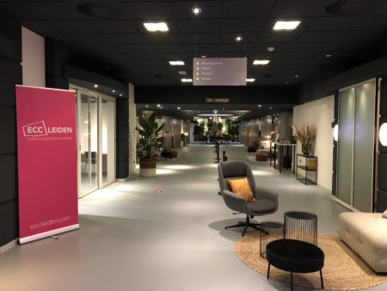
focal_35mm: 28
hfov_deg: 63.4
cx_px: 194
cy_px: 146
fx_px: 313
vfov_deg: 49.8
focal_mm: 4
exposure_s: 1/11
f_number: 1.8
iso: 100
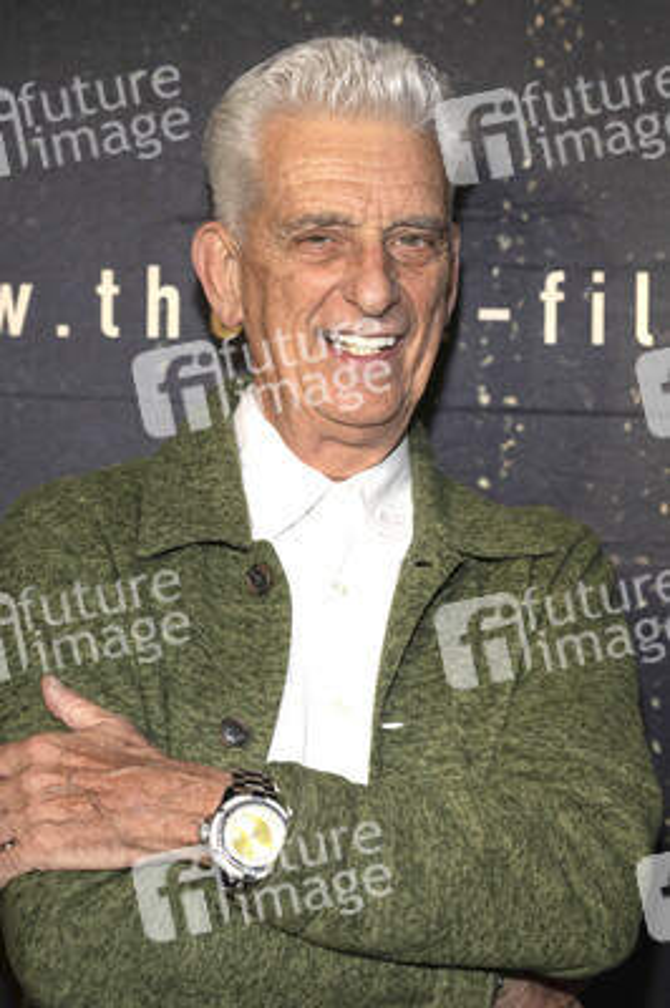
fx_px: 2573
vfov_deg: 22.2
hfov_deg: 14.8
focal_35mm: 92
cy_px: 504
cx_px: 335
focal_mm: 92
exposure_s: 1/200
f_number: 5.6
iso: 800
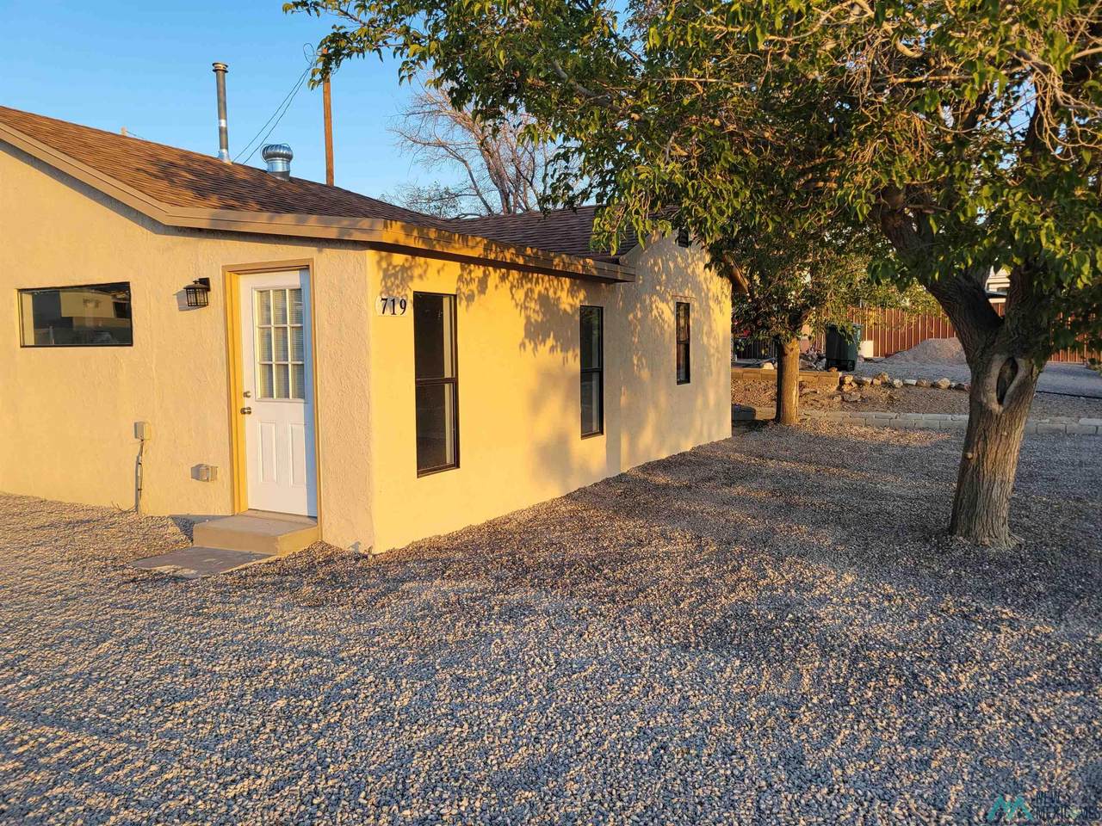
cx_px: 551
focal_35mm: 26
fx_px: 828
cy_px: 413
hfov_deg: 67.3
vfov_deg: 53.1
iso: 40
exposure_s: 1/415
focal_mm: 5.4
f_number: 1.8
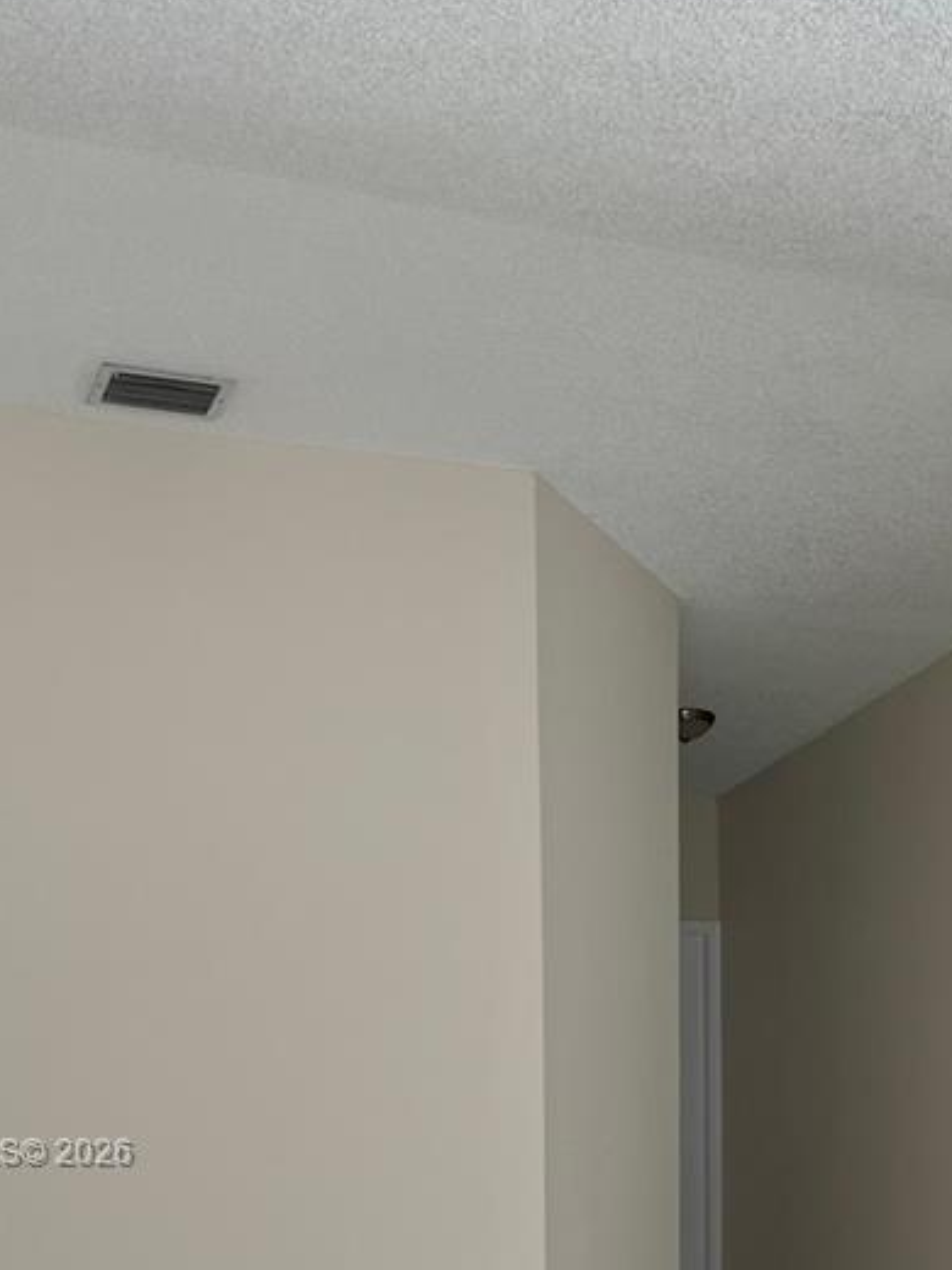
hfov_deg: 24.0
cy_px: 1155
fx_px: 2200
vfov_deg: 30.7
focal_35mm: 60
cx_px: 779
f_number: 1.6
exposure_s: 1/286
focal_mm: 5.1
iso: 32
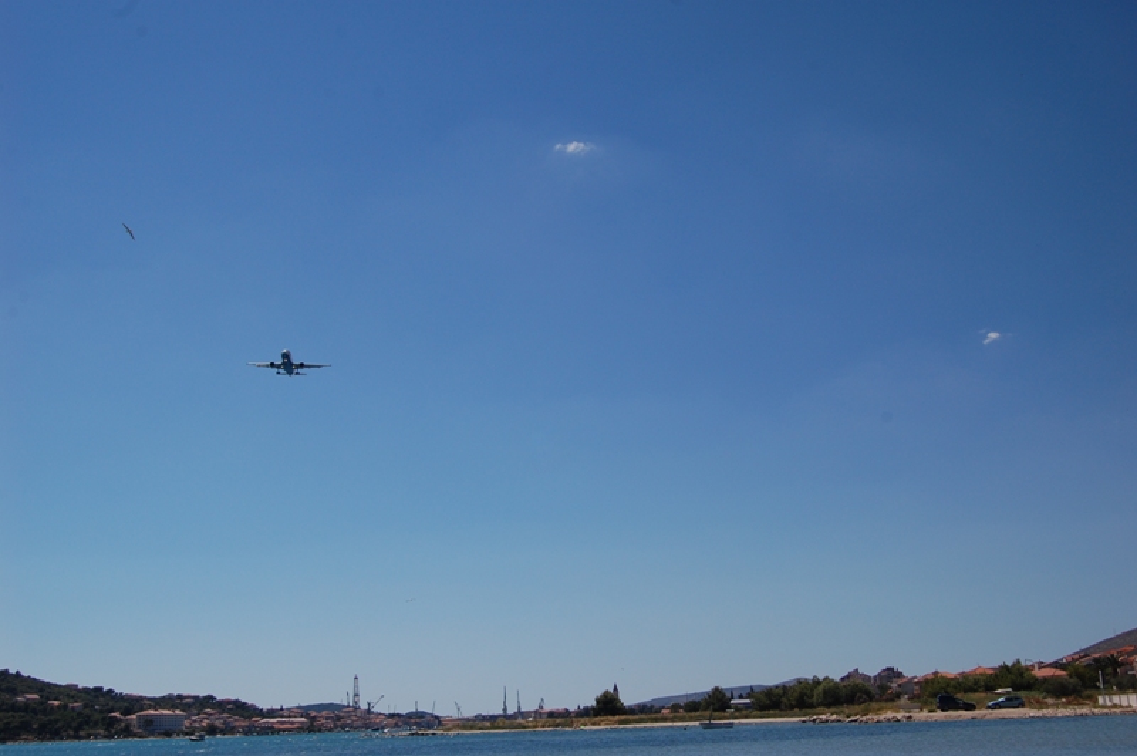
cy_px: 378
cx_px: 568
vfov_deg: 34.2
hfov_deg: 49.6
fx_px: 1231
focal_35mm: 39
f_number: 8
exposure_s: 1/250
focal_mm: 26
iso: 200
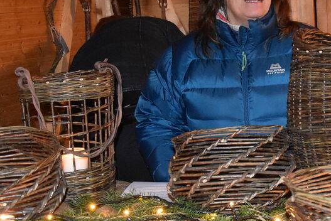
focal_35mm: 75
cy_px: 83
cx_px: 285
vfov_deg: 18.2
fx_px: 690
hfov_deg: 26.3
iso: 5600
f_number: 3.8
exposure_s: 1/60
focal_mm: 22
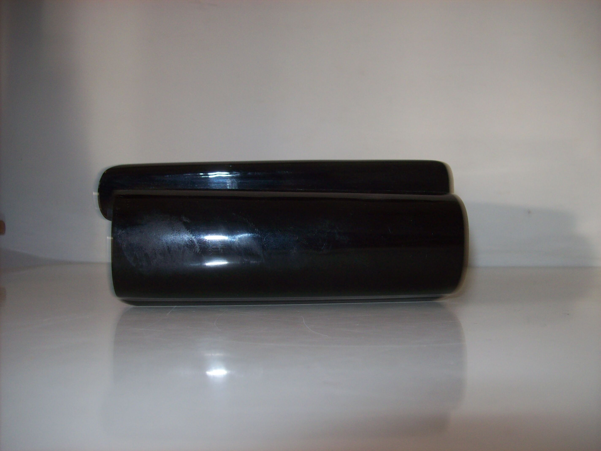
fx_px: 625
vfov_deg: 39.6
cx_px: 300
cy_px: 226
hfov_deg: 51.4
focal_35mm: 36
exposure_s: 1/64
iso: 80
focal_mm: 6
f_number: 2.7
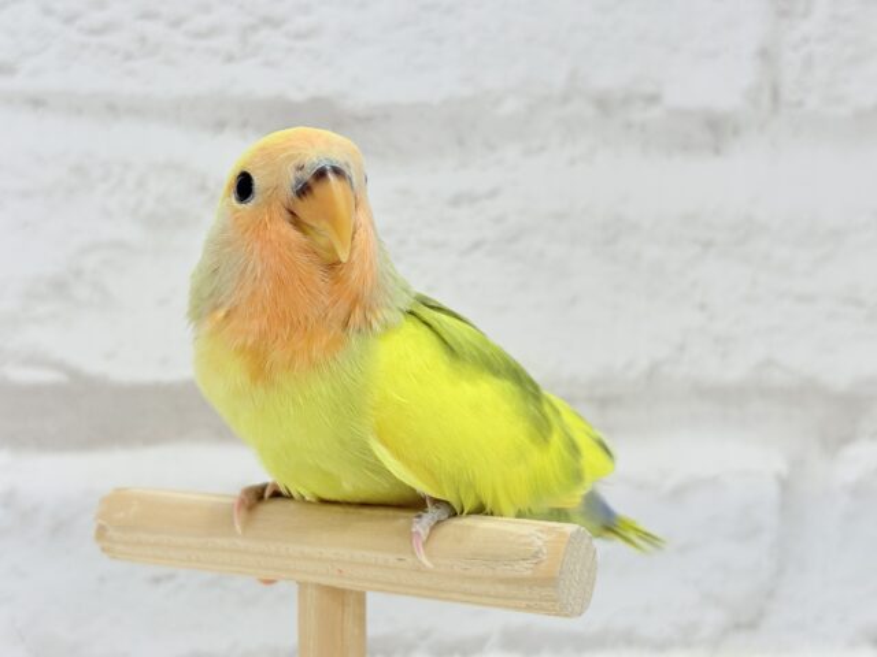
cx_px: 438
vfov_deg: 28.0
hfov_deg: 36.8
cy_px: 328
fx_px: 1317
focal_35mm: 52
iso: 64
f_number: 1.6
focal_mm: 5.96
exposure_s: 1/100
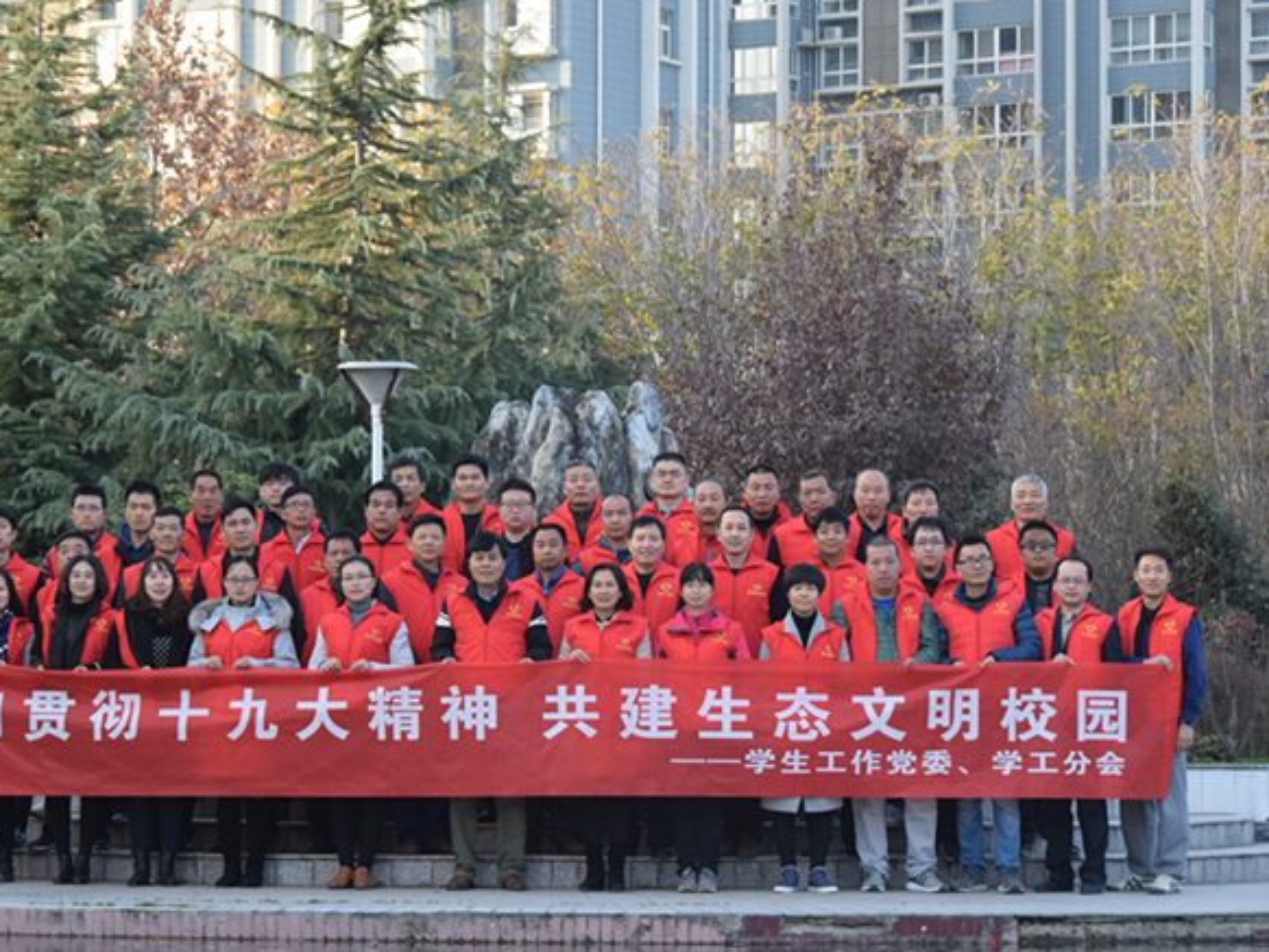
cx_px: 519
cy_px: 456
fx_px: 4438
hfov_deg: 16.3
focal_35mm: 121
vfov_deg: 12.3
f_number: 8
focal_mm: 70
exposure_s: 1/500
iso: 1800
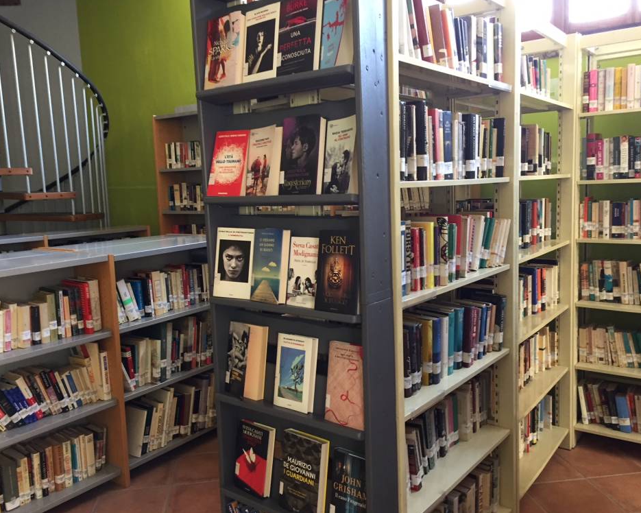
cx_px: 317
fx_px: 588
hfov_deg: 57.2
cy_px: 258
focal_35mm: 31
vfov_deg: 47.1
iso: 160
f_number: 2.2
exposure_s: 1/33
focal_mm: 4.15
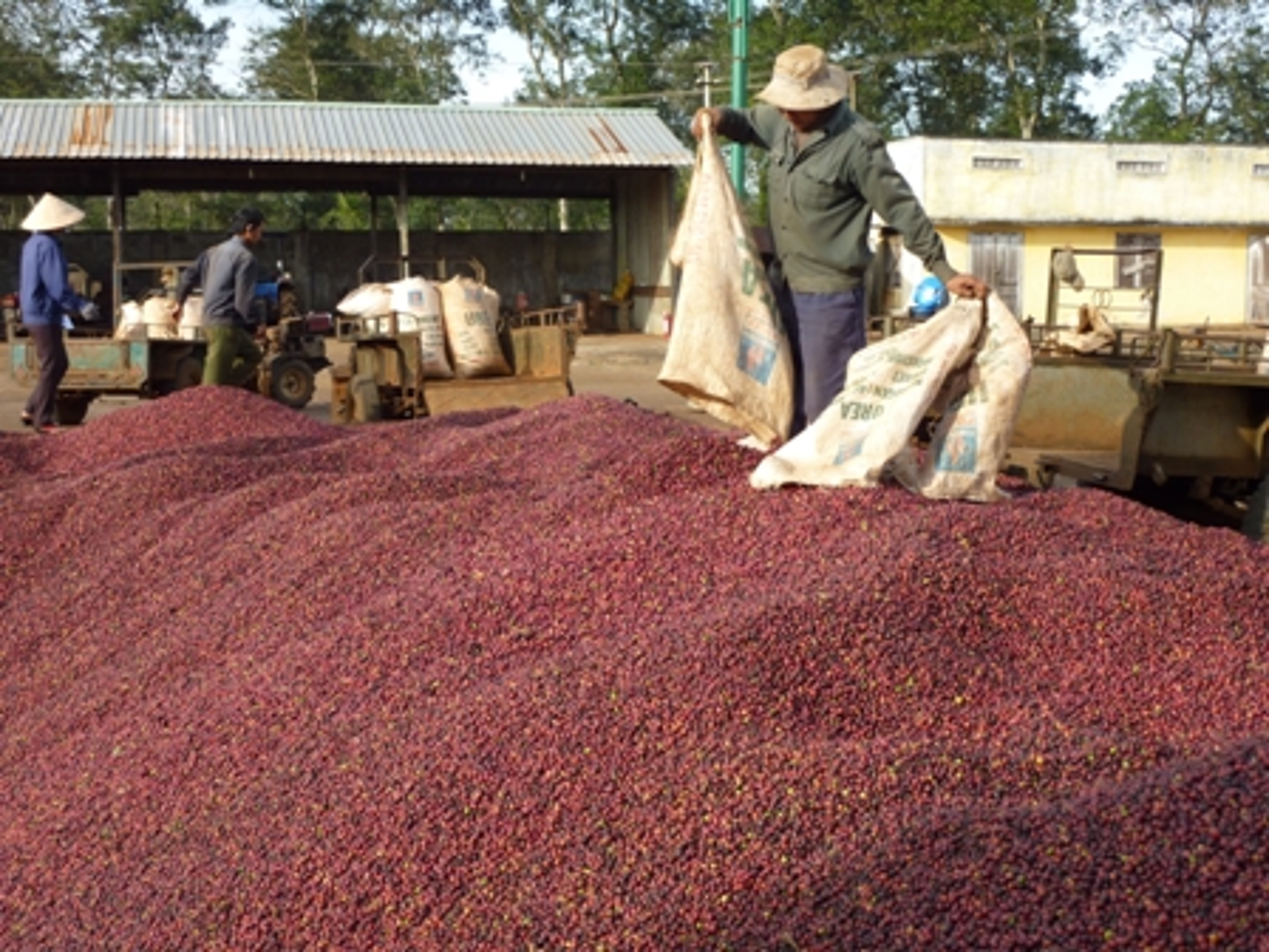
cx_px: 634
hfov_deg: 39.7
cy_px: 476
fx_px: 1760
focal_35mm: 48
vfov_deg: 30.3
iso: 80
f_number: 4
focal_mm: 7.9
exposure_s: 1/200
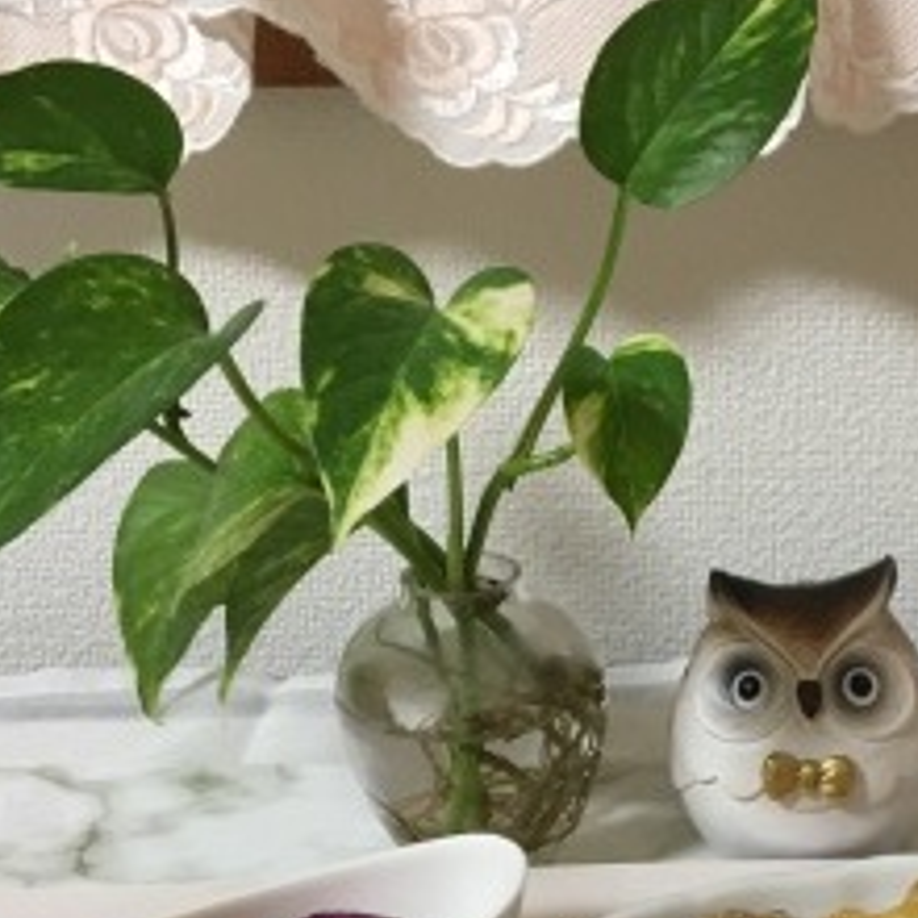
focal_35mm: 70
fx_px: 2100
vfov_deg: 24.0
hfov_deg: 24.2
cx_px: 751
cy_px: 830
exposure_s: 1/24
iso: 200
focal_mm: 4.15
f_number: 2.2
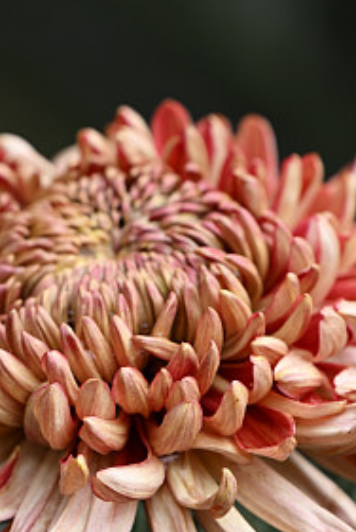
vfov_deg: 10.2
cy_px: 655
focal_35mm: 199
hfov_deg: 6.9
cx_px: 107
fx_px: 2944
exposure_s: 1/200
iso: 200
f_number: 4
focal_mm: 70
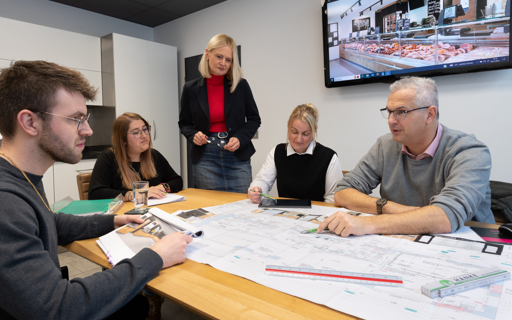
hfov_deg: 72.5
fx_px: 349
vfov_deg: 49.3
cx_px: 253
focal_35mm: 25
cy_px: 151
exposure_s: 1/15
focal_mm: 24
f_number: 9
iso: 400
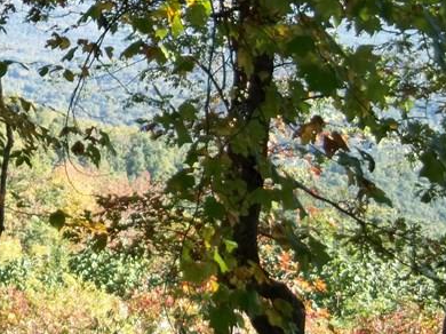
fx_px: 1185
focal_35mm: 92
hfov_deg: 20.6
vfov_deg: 15.7
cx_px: 0
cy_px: -11
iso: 64
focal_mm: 6.2
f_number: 3.5
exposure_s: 1/100
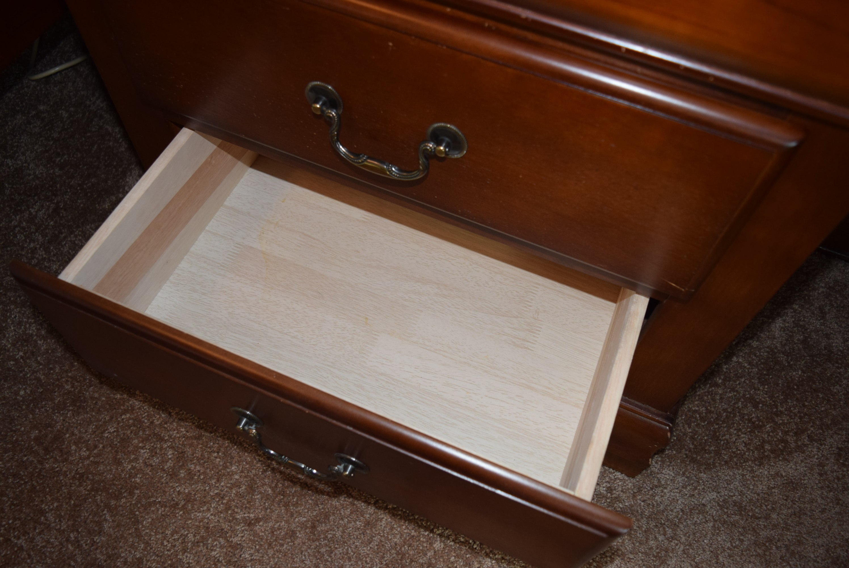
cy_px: 284
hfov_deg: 61.9
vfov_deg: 43.7
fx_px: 708
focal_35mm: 30
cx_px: 424
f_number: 3.5
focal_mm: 20
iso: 560
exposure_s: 1/30
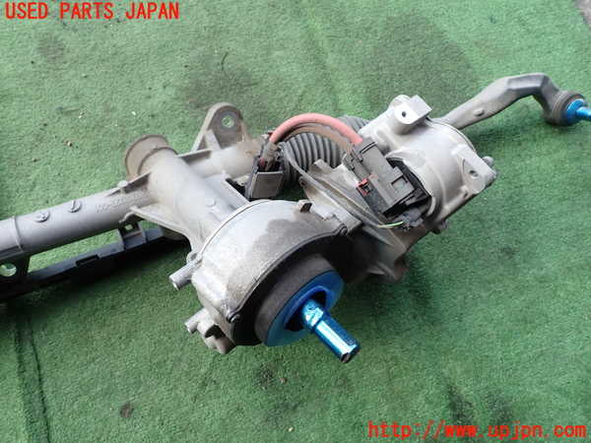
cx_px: 296
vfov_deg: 54.9
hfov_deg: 69.4
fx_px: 427
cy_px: 222
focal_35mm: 25
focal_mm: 4.5
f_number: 2.8
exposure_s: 1/160
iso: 100
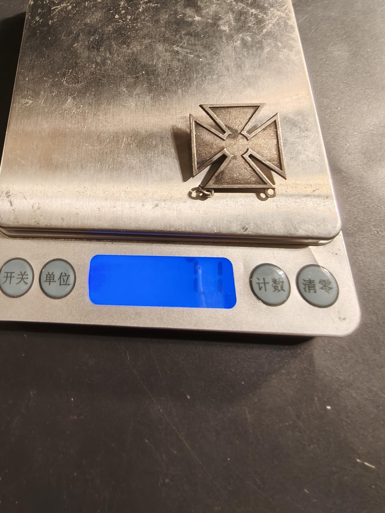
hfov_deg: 58.9
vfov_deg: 73.9
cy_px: 256
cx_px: 192
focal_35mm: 23
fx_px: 341
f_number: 2
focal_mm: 2.32
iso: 160
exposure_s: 1/50
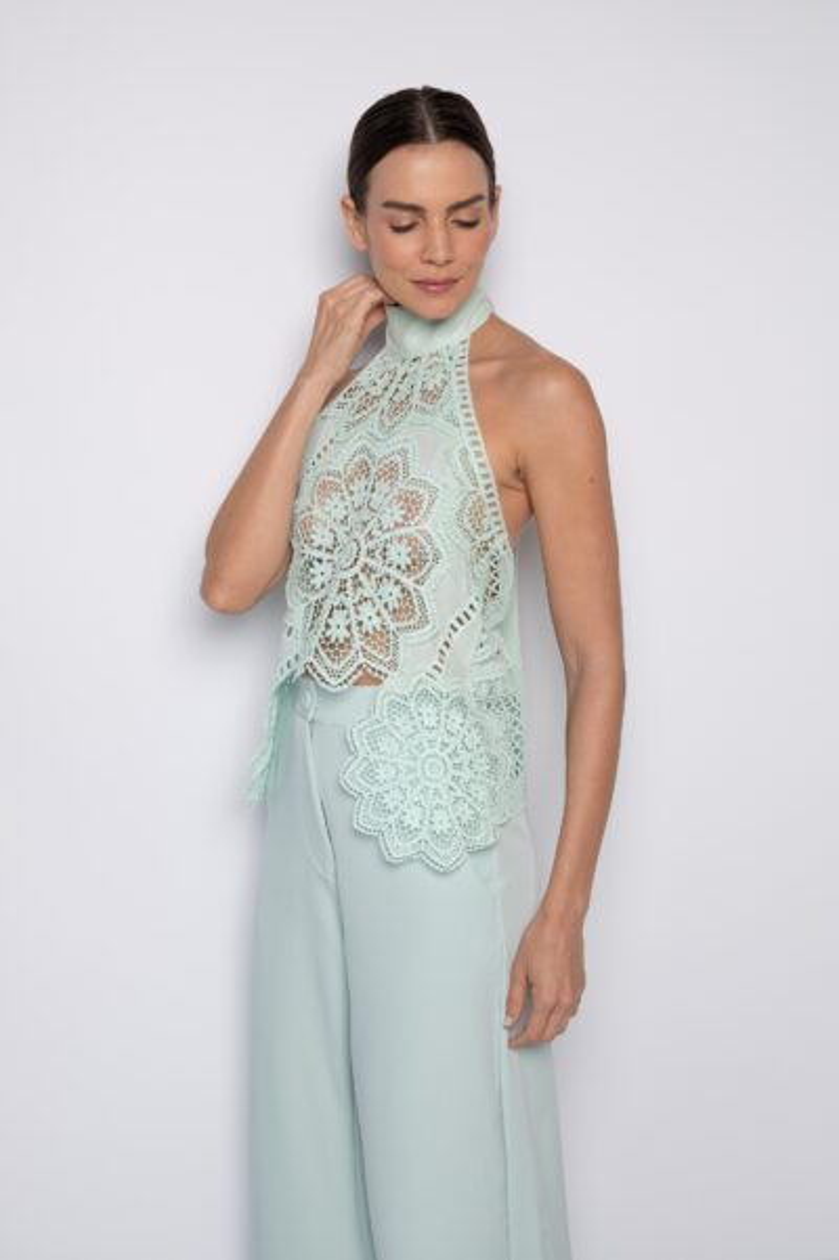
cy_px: 630
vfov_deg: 43.6
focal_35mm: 45
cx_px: 420
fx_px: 1575
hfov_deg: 29.8
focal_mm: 45
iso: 200
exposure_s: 1/160
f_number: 5
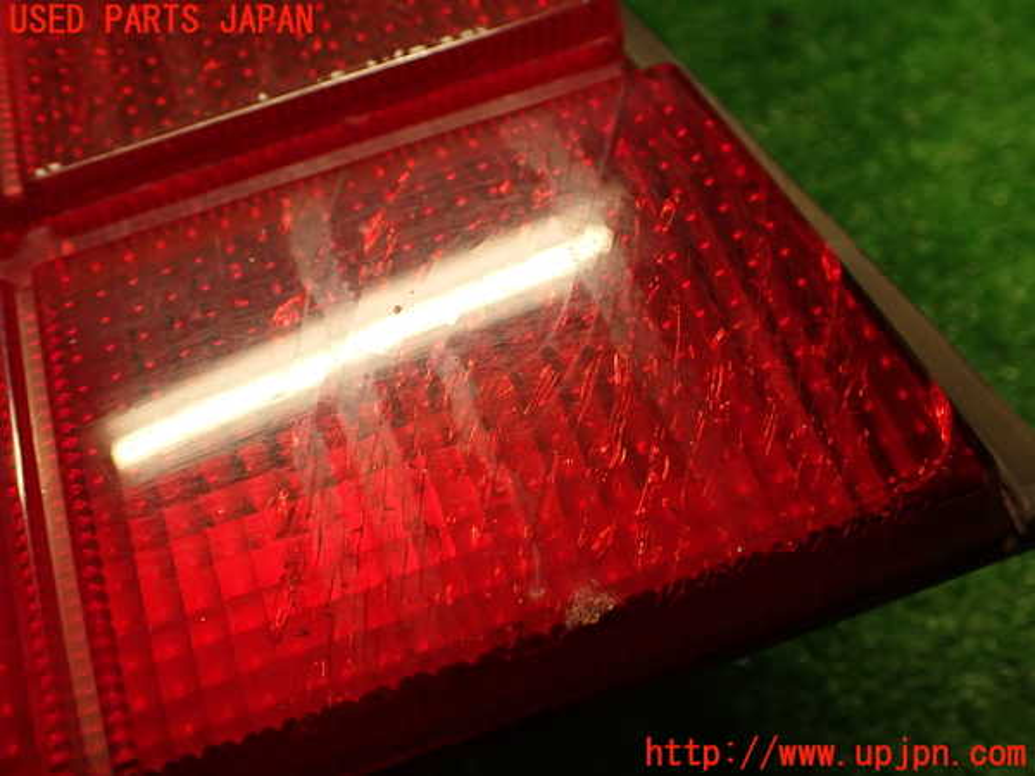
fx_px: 1076
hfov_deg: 51.4
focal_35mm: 36
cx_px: 518
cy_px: 388
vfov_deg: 39.7
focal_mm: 6.37
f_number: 2.5
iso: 200
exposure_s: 1/40
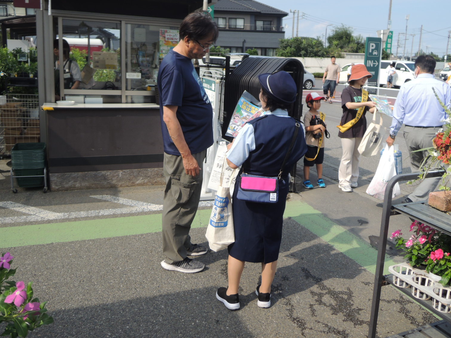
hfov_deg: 55.4
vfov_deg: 42.9
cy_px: 161
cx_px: 225
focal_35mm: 33
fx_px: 430
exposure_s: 1/1000
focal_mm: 5.5
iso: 100
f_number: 3
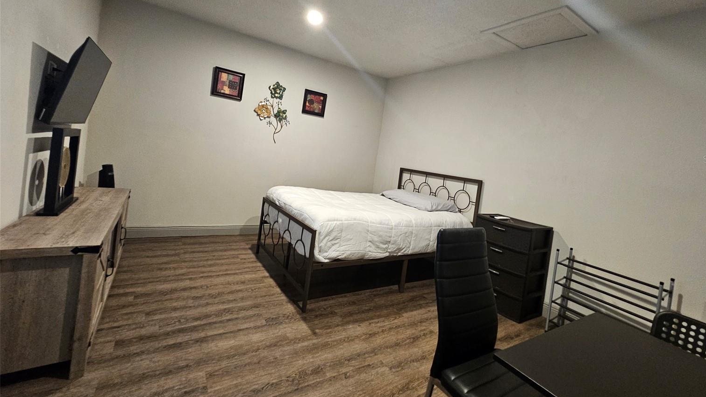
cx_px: 373
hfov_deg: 102.9
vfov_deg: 69.8
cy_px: 159
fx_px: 281
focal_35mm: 15
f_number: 2.2
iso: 500
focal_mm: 2.2
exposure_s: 1/30
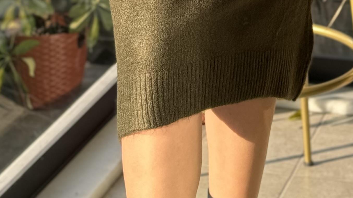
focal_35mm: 156
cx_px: 240
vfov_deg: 7.2
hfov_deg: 13.8
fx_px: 1460
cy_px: -306
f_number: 1.78
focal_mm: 6.86
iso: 64
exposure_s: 1/394
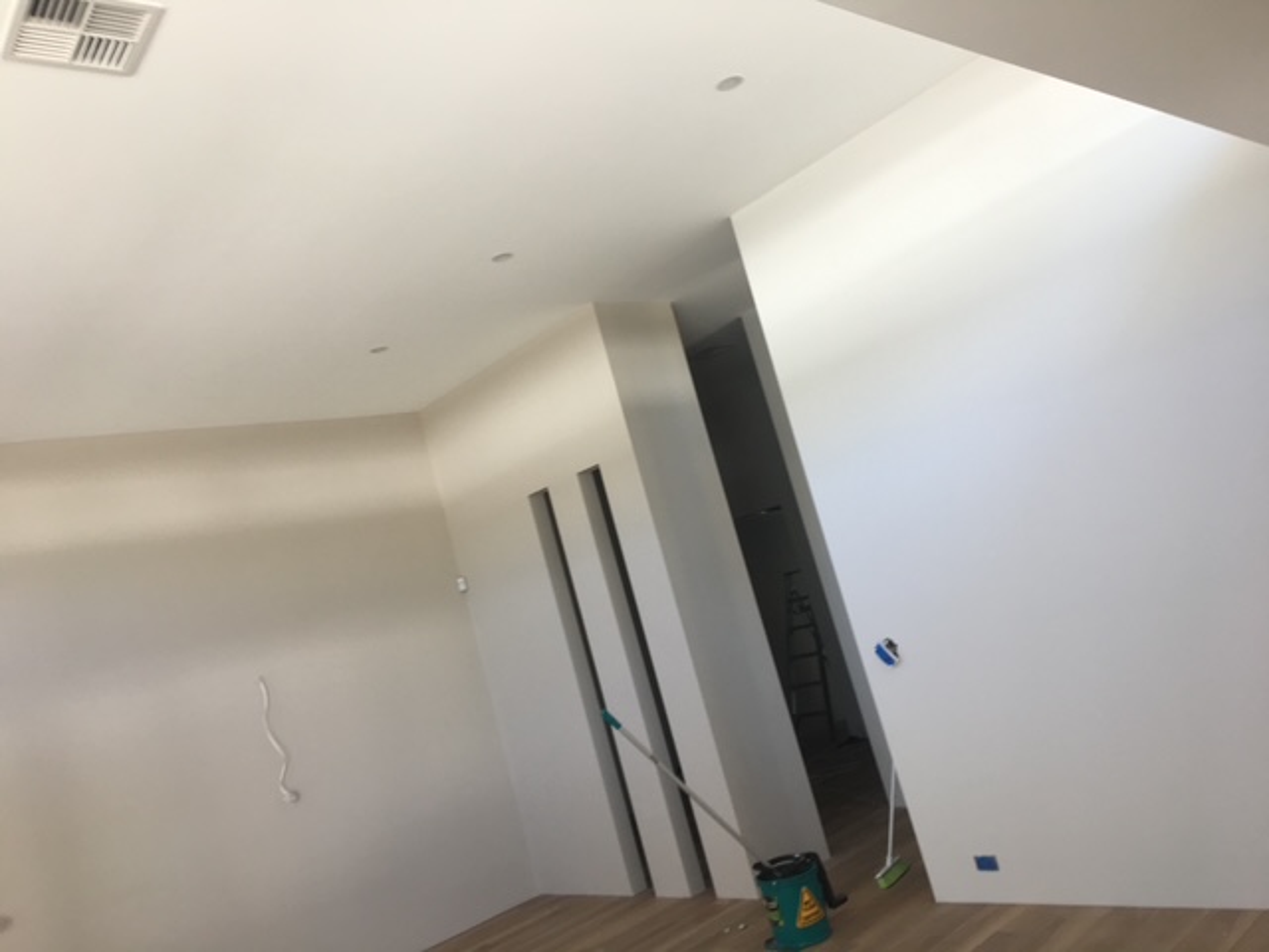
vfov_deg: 48.2
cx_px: 634
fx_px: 1063
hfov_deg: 61.7
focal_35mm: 29
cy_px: 476
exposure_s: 1/100
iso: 40
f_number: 2.2
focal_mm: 4.15
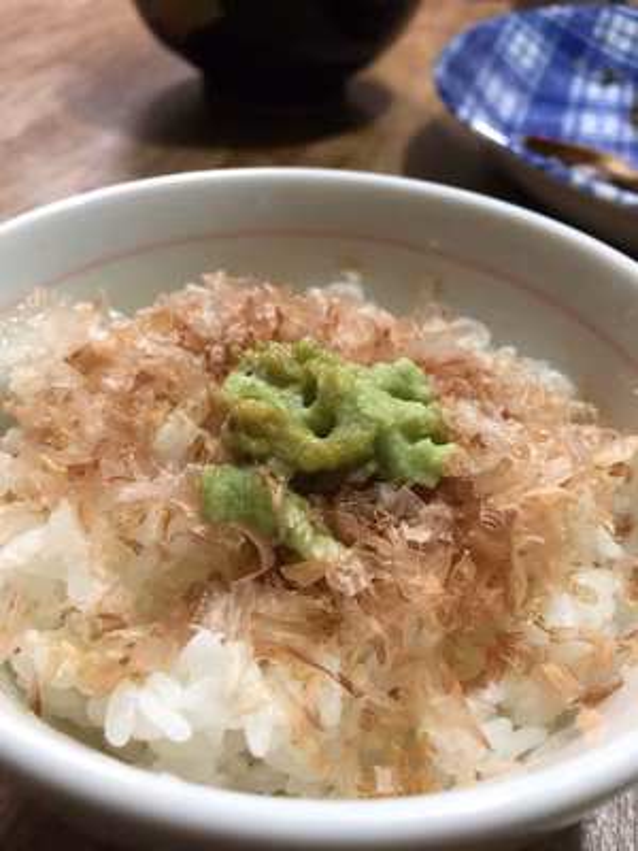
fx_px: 713
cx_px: 319
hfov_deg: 48.2
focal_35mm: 29
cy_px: 426
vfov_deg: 61.7
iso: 80
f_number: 2.2
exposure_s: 1/15
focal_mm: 4.15
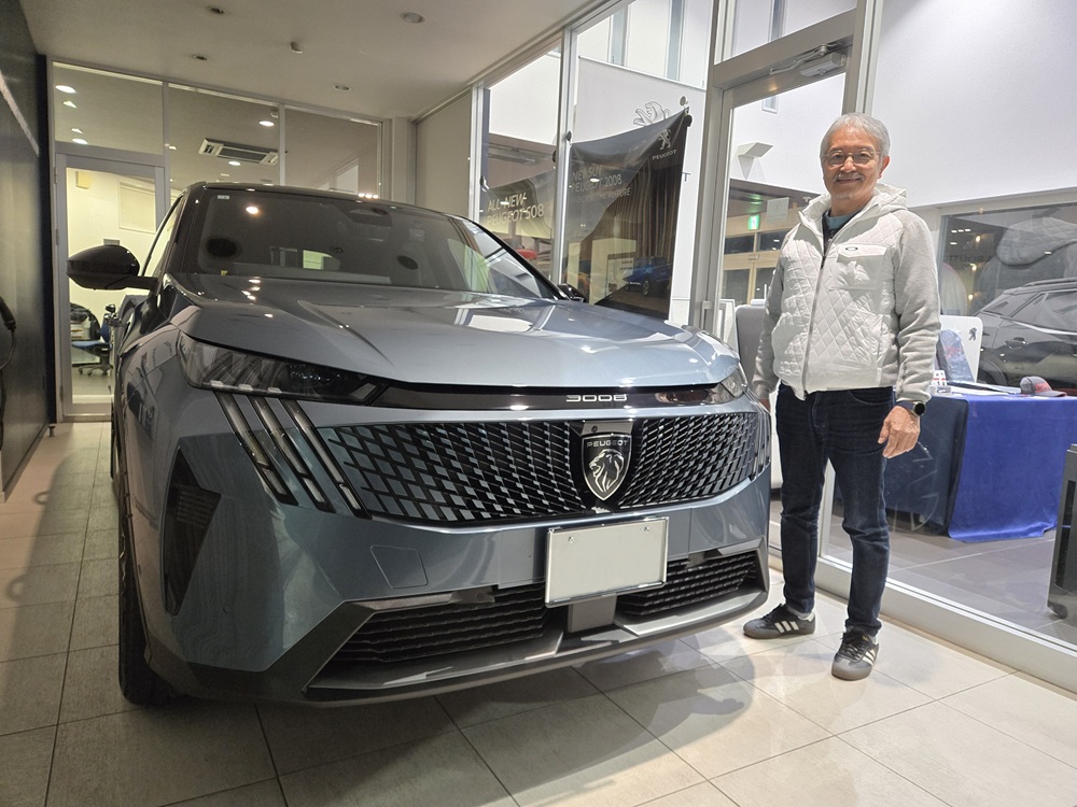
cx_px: 538
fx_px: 716
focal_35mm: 23
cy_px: 404
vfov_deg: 58.9
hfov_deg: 73.9
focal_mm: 5.4
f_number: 1.8
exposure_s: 1/100
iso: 640
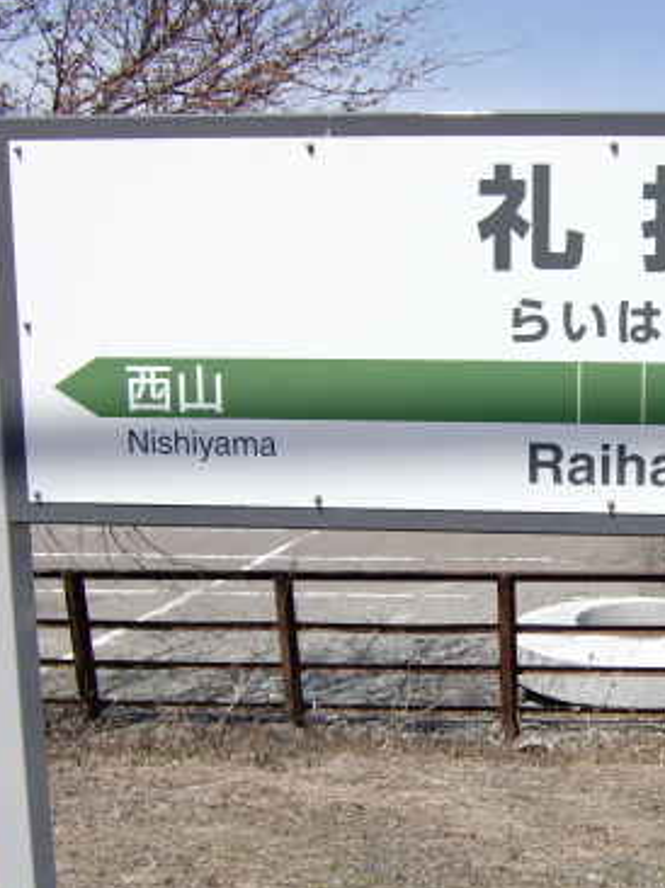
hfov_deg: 28.1
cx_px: 638
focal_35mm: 49
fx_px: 1257
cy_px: 553
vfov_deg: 38.7
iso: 64
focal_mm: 4.9
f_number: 7
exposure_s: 1/200
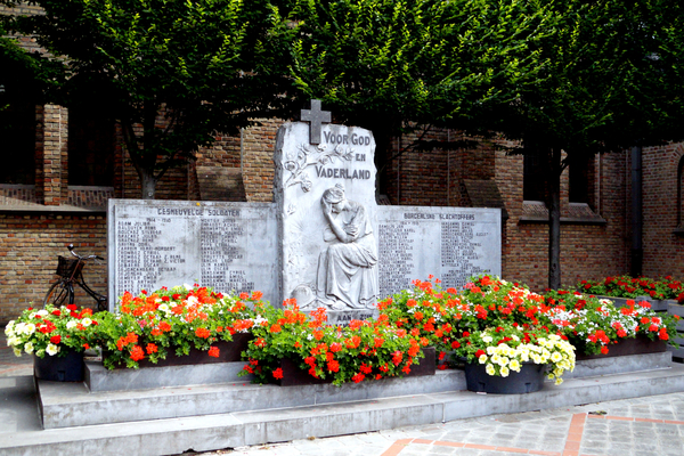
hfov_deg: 61.9
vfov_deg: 43.6
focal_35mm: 30
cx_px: 342
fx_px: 570
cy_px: 228
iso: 1250
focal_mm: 20
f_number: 4
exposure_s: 1/2000
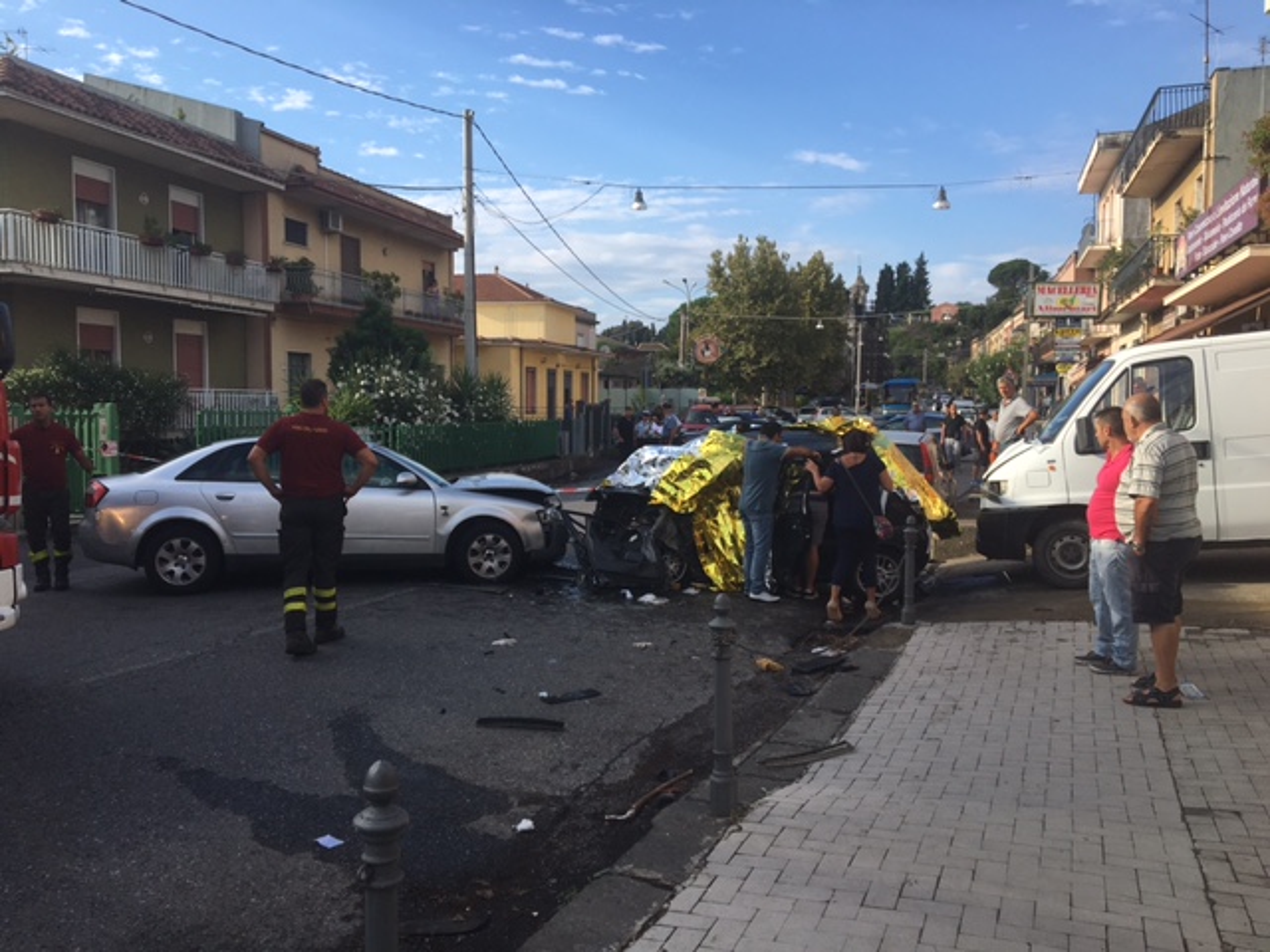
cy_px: 476
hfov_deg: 61.7
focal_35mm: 29
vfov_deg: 48.2
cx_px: 635
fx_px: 1064
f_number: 2.2
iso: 25
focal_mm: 4.15
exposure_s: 1/1115
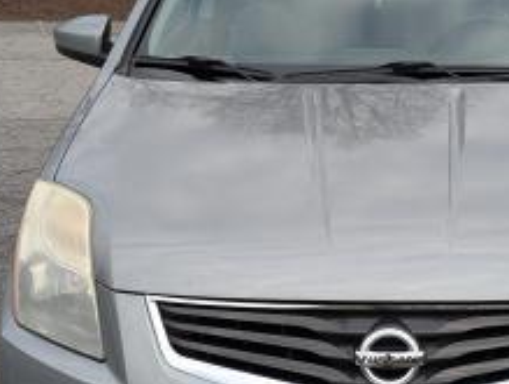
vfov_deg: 23.6
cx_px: 365
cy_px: 249
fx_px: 913
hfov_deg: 30.7
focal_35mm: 62
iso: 60
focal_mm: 4.38
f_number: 1.73
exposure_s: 1/1376
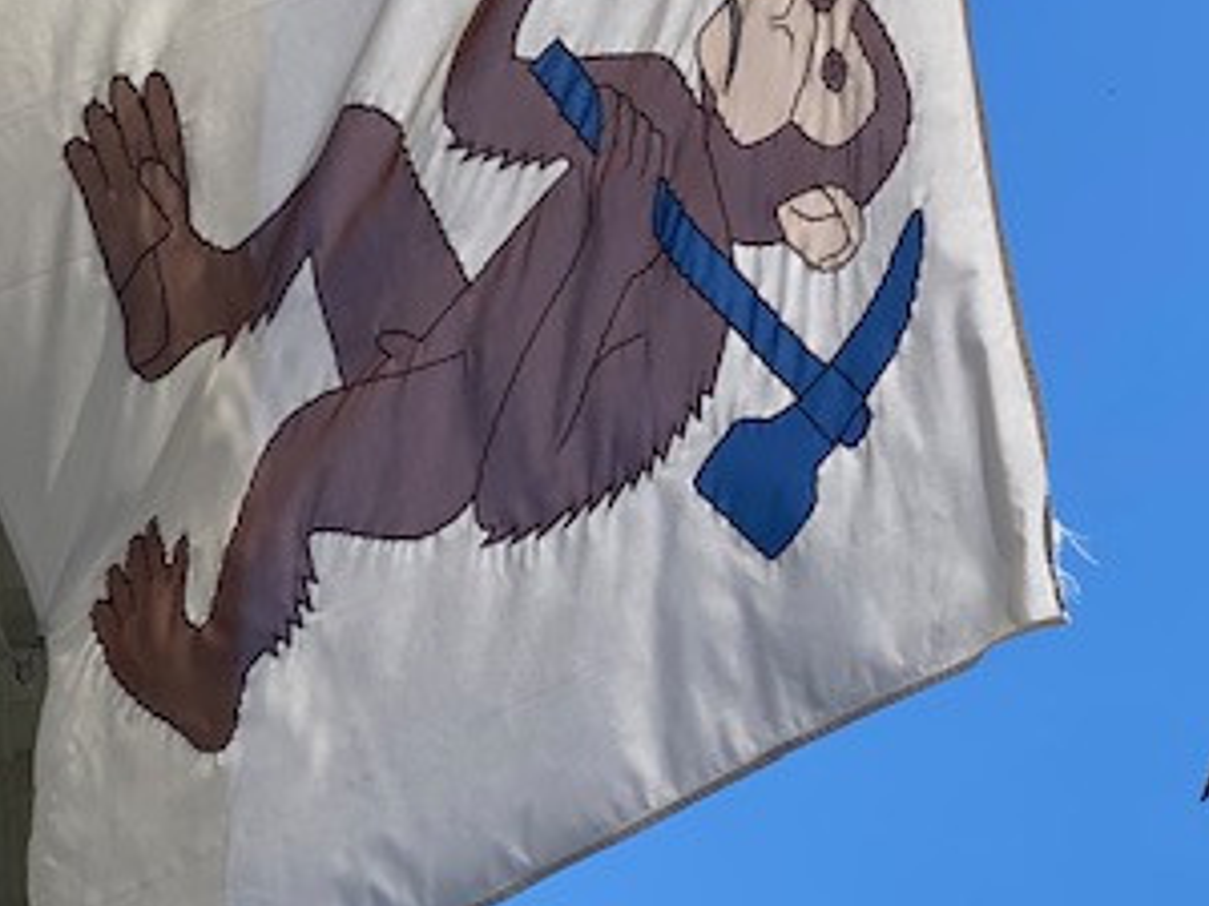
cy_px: 266
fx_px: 3877
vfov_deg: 13.3
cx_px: 443
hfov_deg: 17.7
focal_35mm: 111
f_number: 2
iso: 20
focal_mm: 6
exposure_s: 1/1453
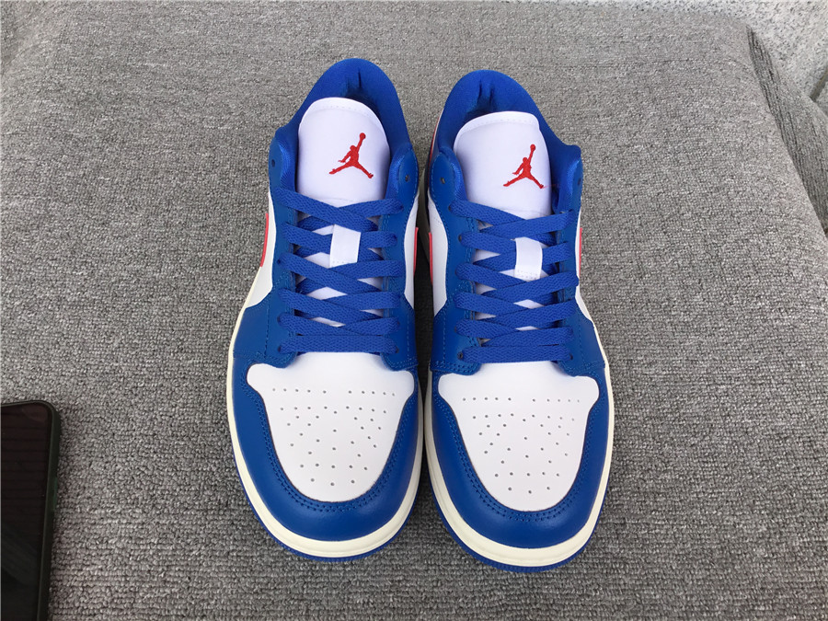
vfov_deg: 45.4
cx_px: 414
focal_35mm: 31
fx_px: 742
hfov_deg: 58.4
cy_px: 310
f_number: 2.4
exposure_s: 1/286
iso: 25
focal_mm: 3.3
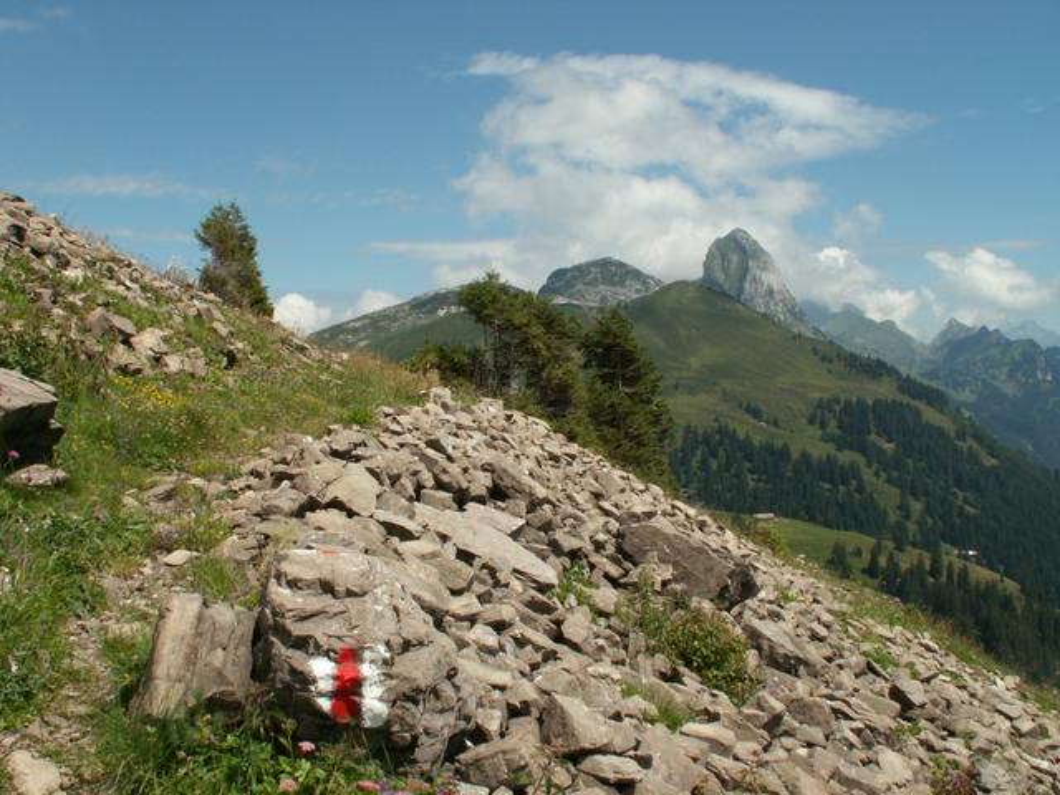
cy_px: 398
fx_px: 1072
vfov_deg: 40.7
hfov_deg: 52.6
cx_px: 530
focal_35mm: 35
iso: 50
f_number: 8
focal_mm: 5.86
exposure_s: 1/200
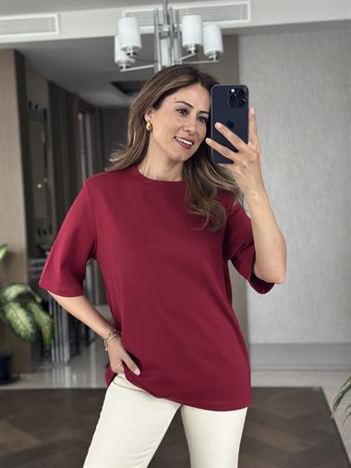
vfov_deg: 39.6
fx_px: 648
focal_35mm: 48
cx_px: 176
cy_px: 234
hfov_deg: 30.3
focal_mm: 6.86
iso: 400
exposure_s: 1/60
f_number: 1.78
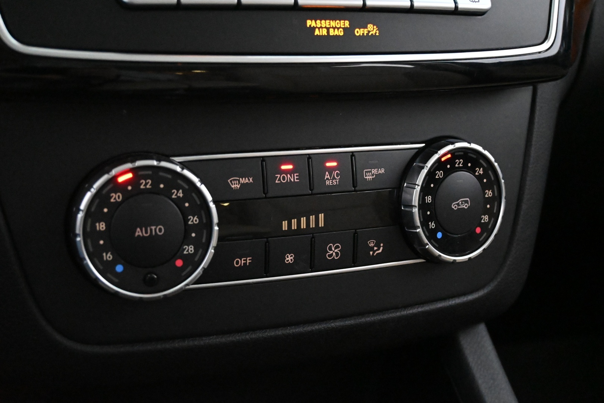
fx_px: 818
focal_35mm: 49
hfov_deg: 40.5
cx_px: 302
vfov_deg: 27.7
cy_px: 202
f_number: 5
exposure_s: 1/50
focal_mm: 32.5
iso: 12800
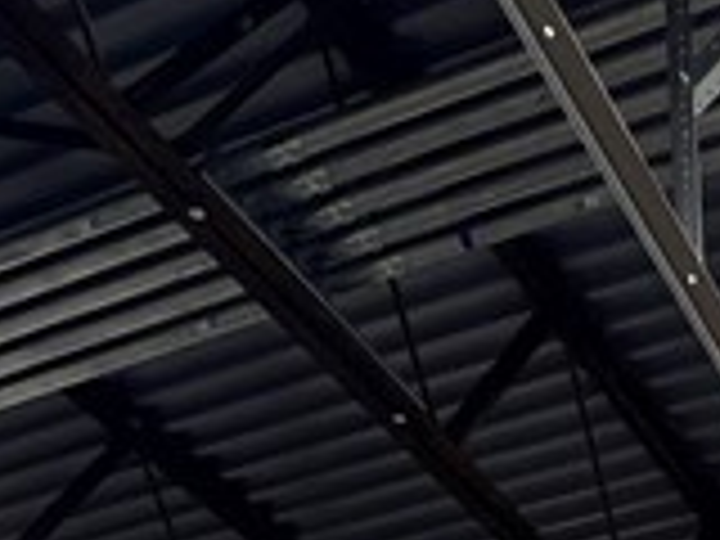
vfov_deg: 11.6
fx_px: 1726
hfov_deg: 23.0
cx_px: 639
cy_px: 1552
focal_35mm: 83
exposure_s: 1/99
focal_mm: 1.57
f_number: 1.8
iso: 64
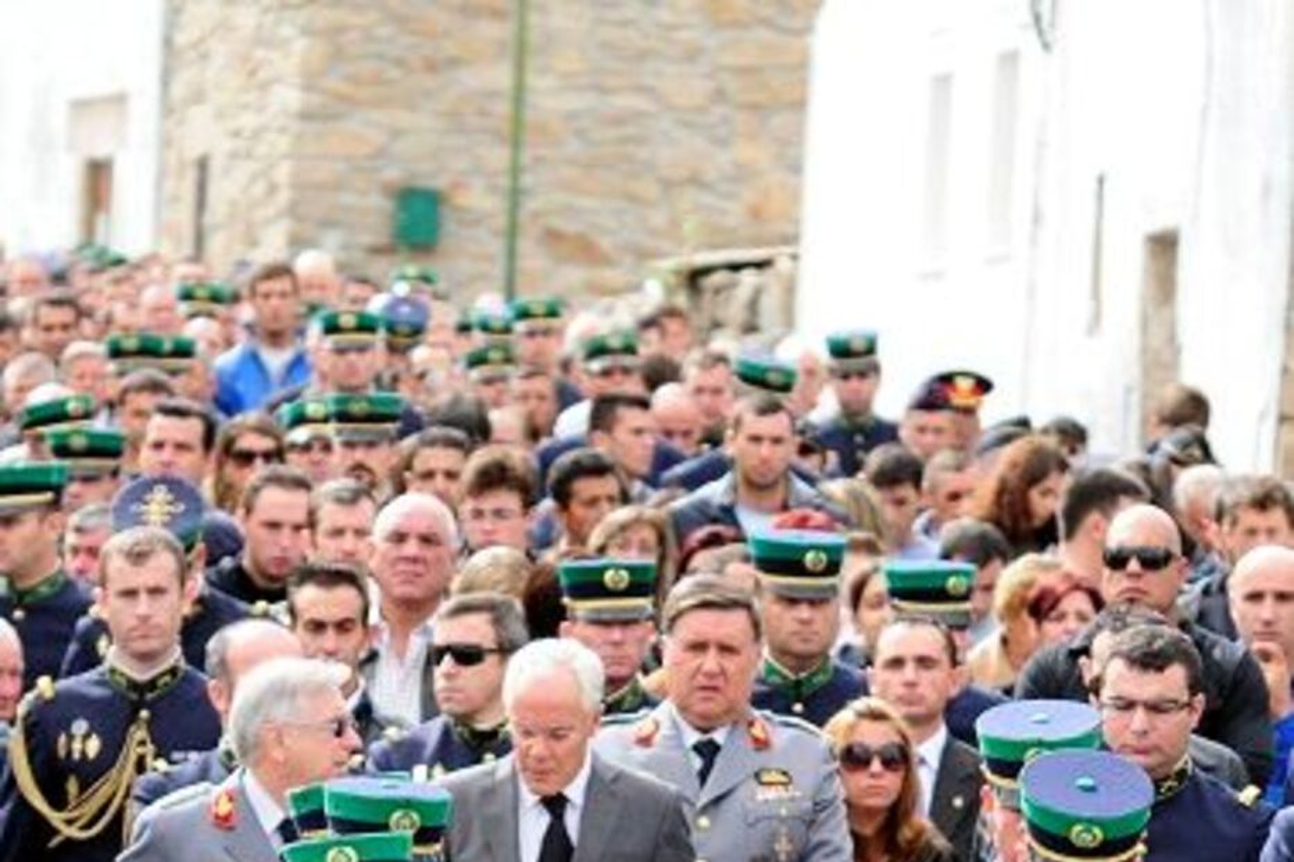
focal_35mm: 165
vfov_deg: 8.3
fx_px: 5929
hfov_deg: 12.5
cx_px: 647
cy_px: 431
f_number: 4
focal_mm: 110
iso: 500
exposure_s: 1/1000
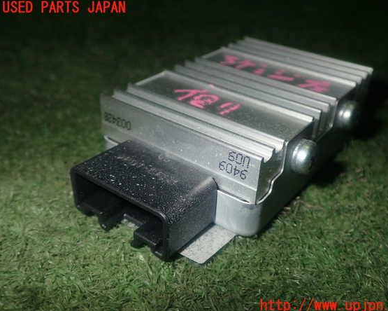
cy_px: 157
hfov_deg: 47.9
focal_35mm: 38
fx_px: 436
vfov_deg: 39.2
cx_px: 208
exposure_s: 1/40
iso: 200
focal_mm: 6.37
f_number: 7.1
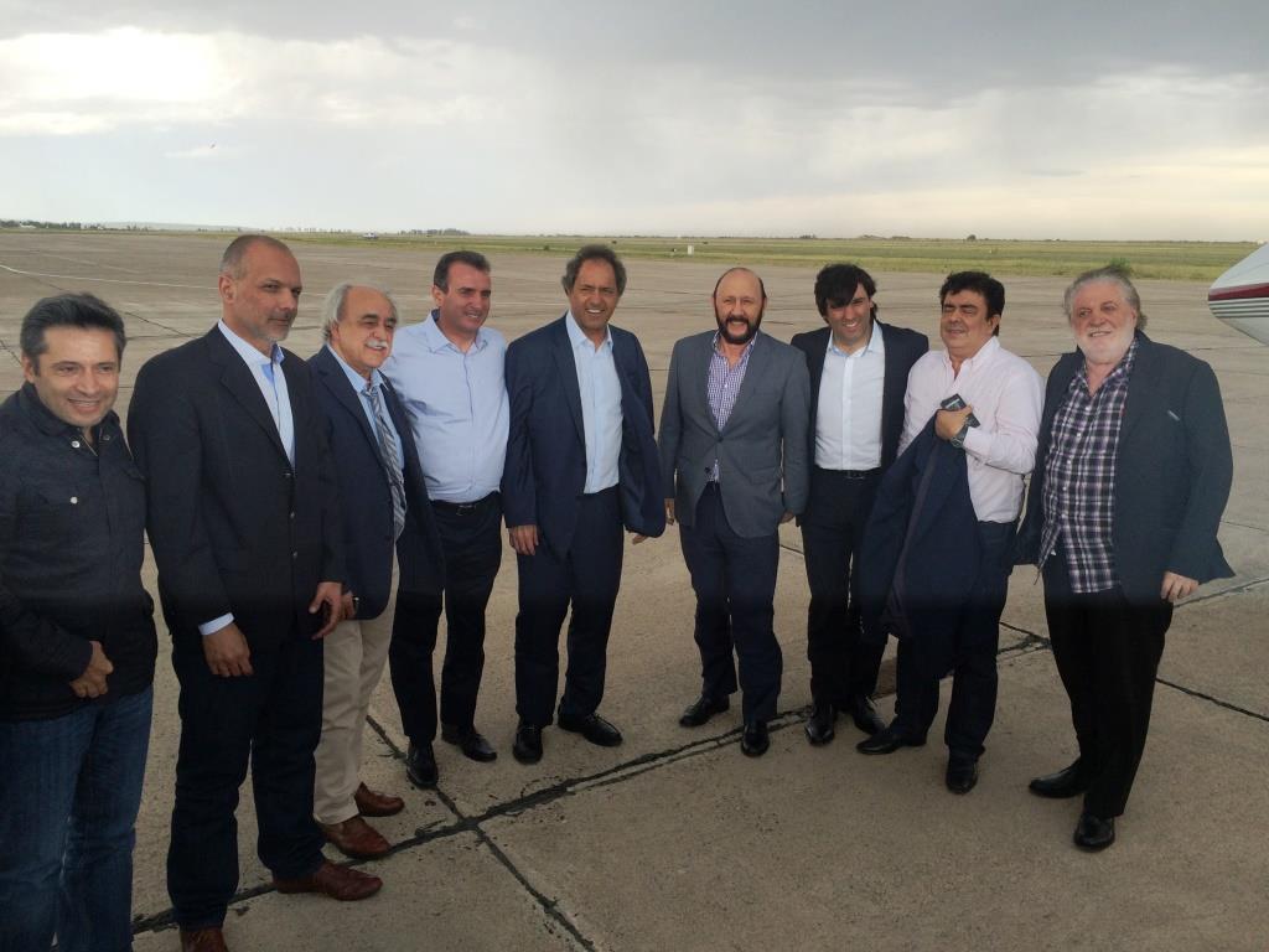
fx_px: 1063
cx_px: 634
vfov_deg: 48.2
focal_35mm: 29
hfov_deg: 61.7
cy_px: 476
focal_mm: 4.15
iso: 40
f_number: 2.2
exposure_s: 1/120
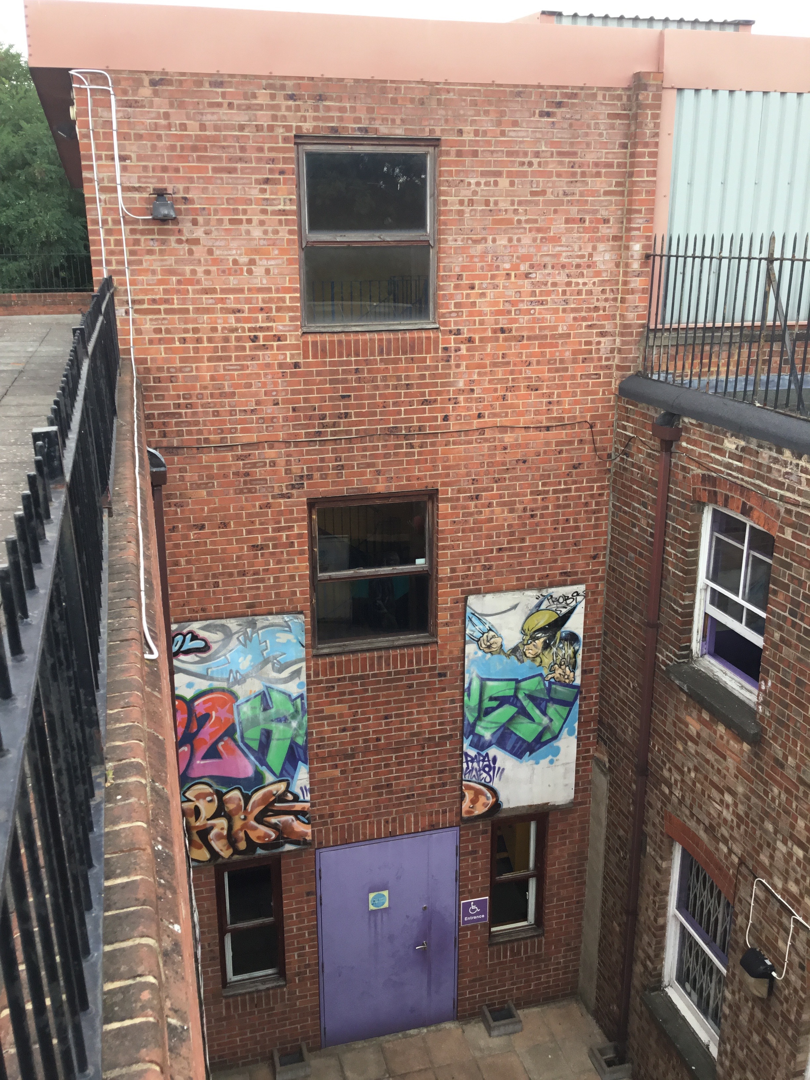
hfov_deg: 45.4
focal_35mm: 31
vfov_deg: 58.4
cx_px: 405
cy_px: 540
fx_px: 967
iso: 32
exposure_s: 1/100
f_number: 2.4
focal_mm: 3.3
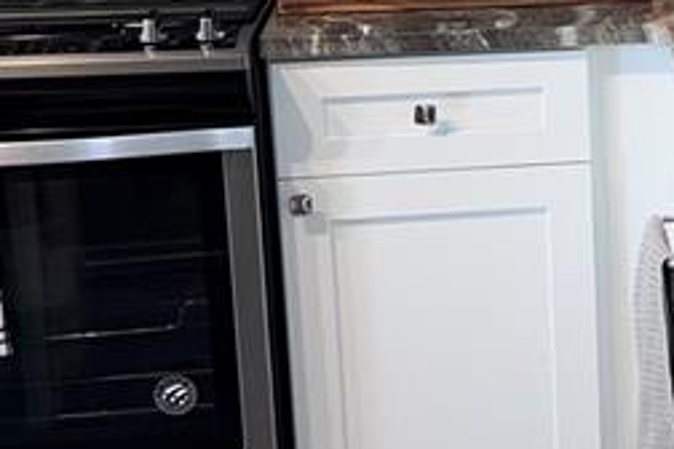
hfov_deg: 17.2
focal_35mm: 110
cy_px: 94
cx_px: 941
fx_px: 2059
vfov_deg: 12.4
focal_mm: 5.1
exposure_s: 1/17
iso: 40
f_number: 1.6
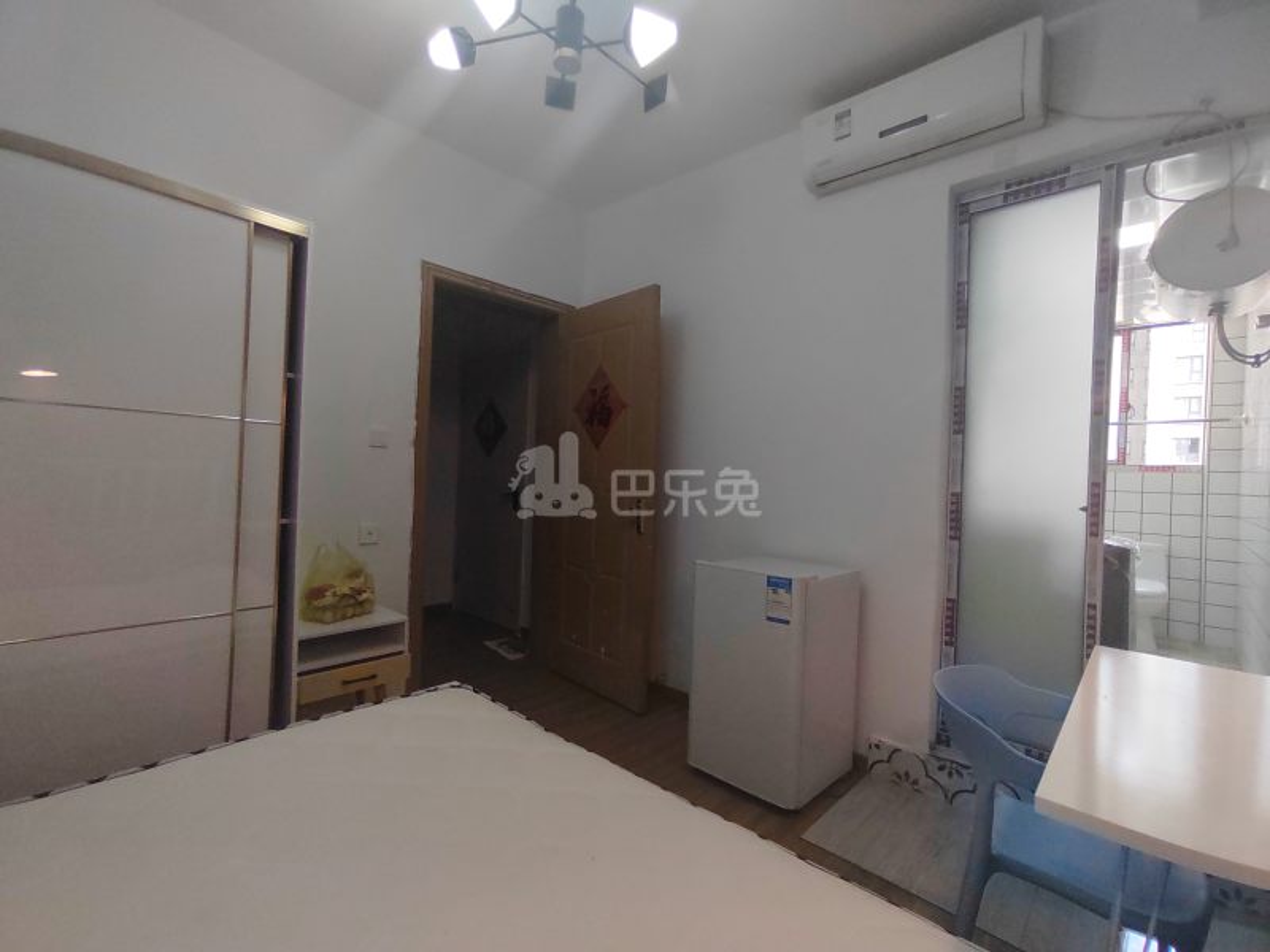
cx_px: 635
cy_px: 476
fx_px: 587
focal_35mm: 16
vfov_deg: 78.1
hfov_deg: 94.5
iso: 125
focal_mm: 1.68
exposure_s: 1/40
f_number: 2.2
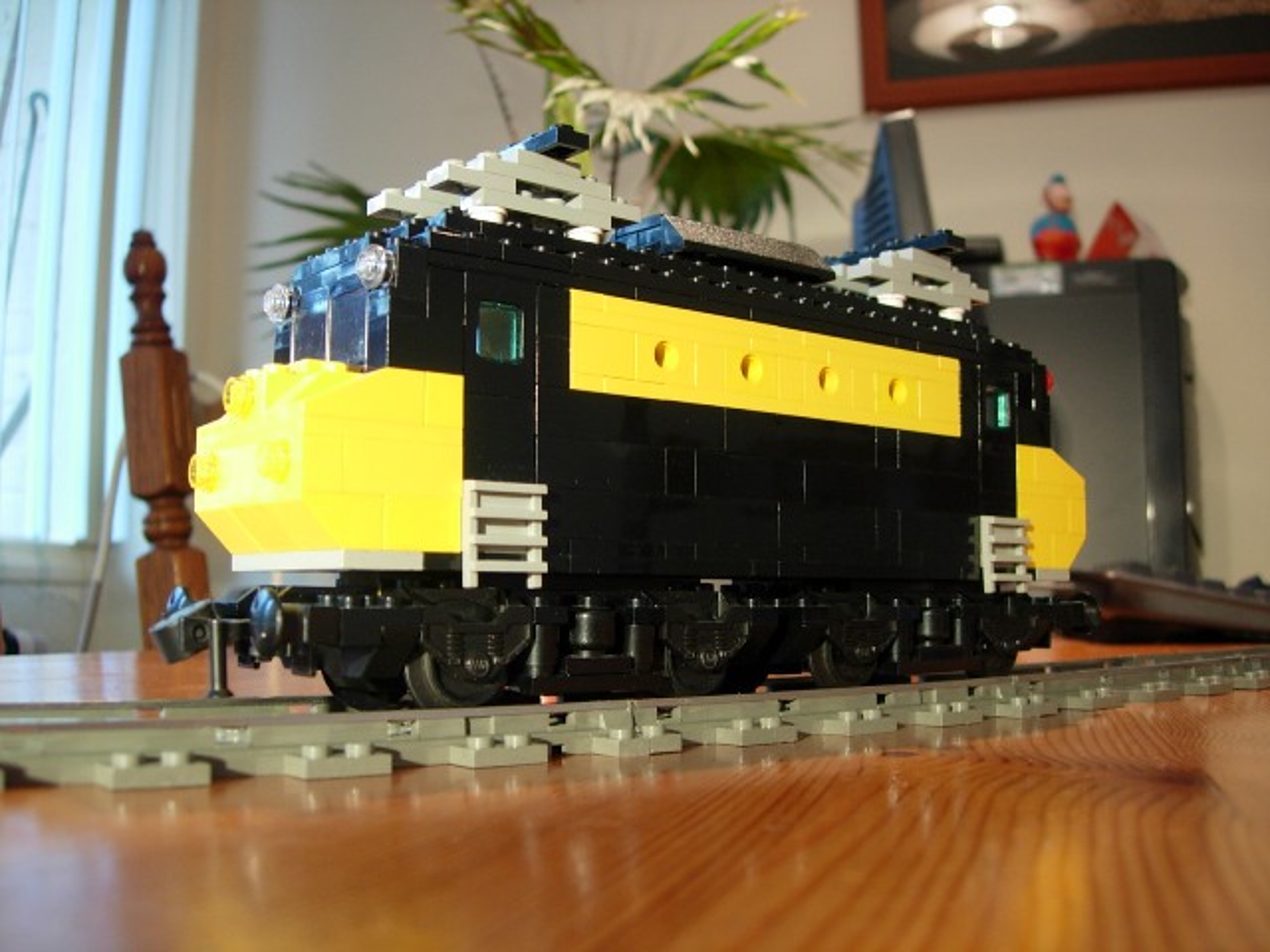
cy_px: 476
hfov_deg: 49.0
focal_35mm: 38
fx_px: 1394
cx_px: 635
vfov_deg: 37.7
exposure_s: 1/5.1
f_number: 2.8
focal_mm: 7.8
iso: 64
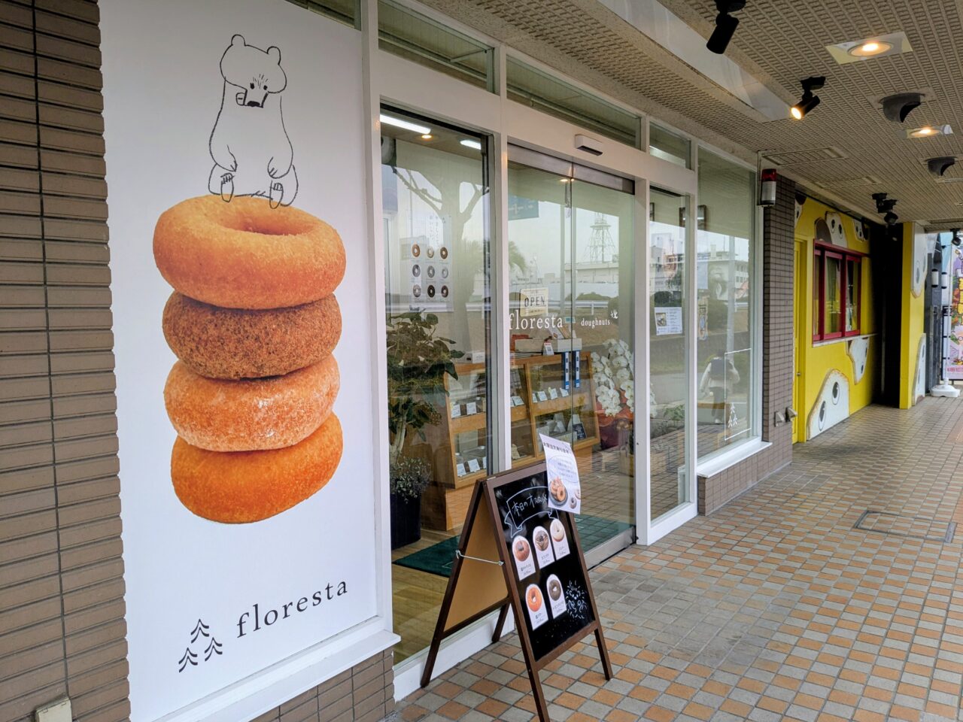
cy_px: 361
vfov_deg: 51.4
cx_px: 482
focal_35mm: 27
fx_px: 751
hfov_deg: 65.3
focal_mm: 4.38
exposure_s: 1/320
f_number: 1.73
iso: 48
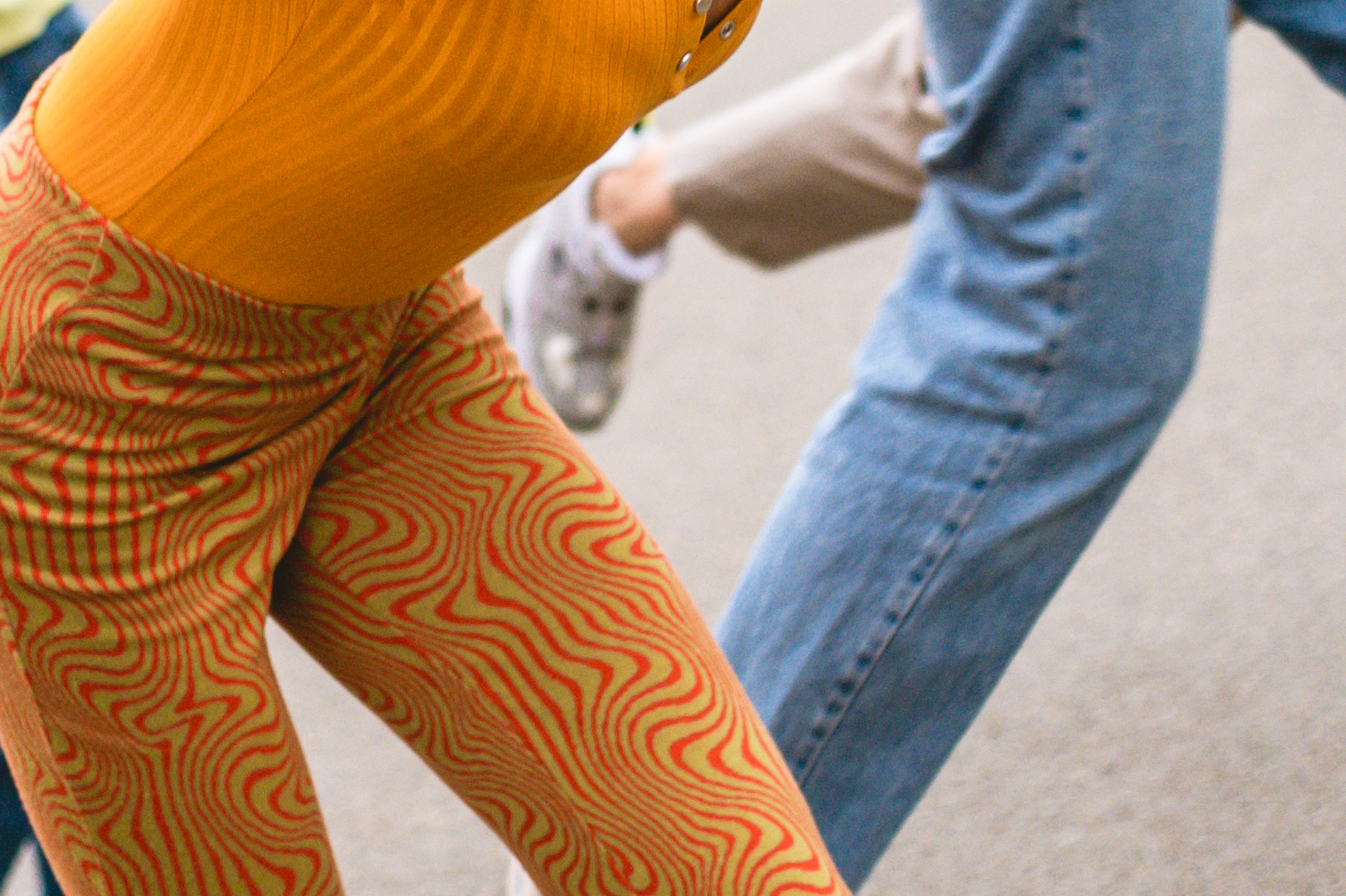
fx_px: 5006
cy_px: -426
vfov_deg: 9.9
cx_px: -18
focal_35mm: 134
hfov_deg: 15.0
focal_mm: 35
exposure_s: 1/250
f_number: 2.5
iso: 400
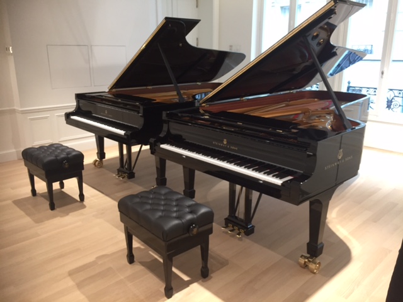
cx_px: 202
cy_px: 151
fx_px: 338
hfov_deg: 61.7
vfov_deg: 48.2
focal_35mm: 29
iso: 160
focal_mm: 4.15
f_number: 2.2
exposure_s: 1/33
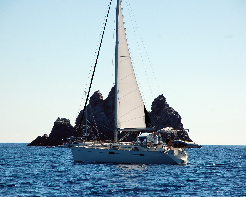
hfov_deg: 9.1
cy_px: 98
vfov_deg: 7.3
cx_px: 126
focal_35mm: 213
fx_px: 1548
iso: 200
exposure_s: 1/800
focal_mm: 125
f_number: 7.1
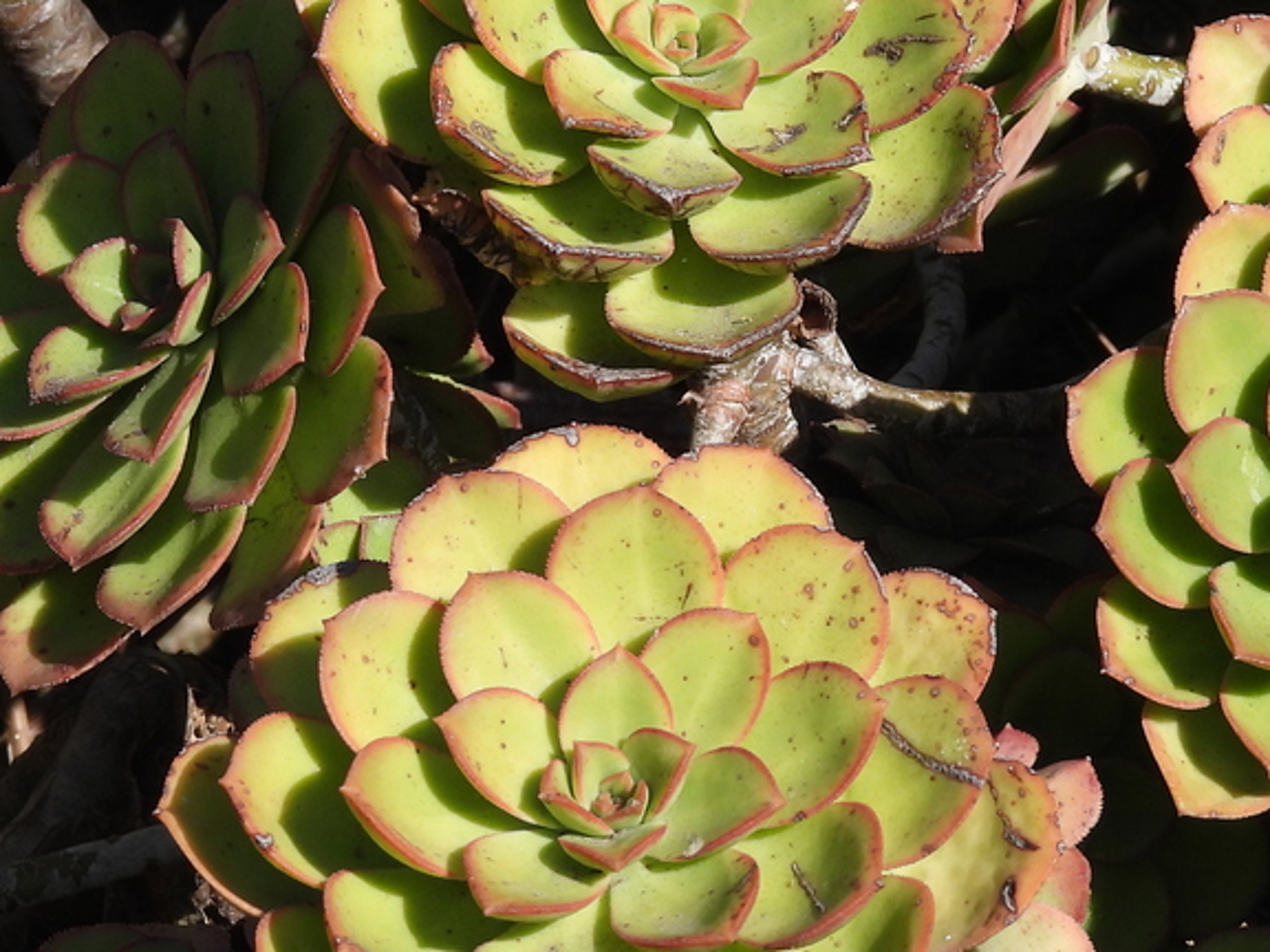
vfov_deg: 2.1
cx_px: 146
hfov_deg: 2.8
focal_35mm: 711
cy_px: 231
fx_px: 26085
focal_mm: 57.1
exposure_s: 1/640
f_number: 5
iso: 100
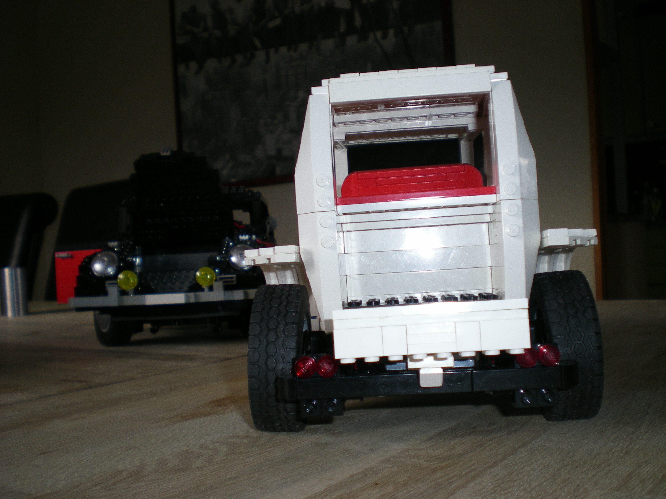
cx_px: 333
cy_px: 250
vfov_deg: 37.7
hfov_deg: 49.0
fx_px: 731
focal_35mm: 38
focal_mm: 6.3
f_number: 3.1
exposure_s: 1/30
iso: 50
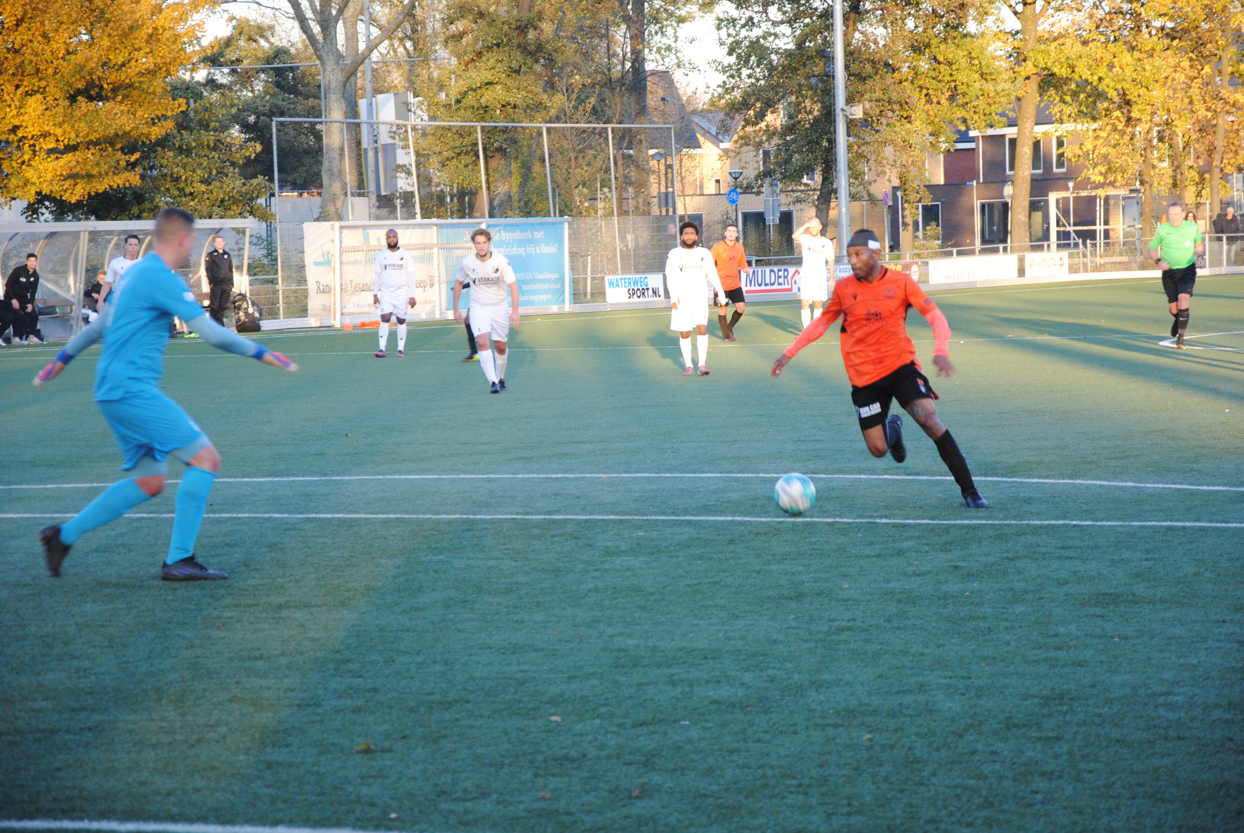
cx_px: 622
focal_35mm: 135
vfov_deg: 10.2
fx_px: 4671
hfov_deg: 15.2
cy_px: 416
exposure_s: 1/125
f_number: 5.6
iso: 400
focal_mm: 90
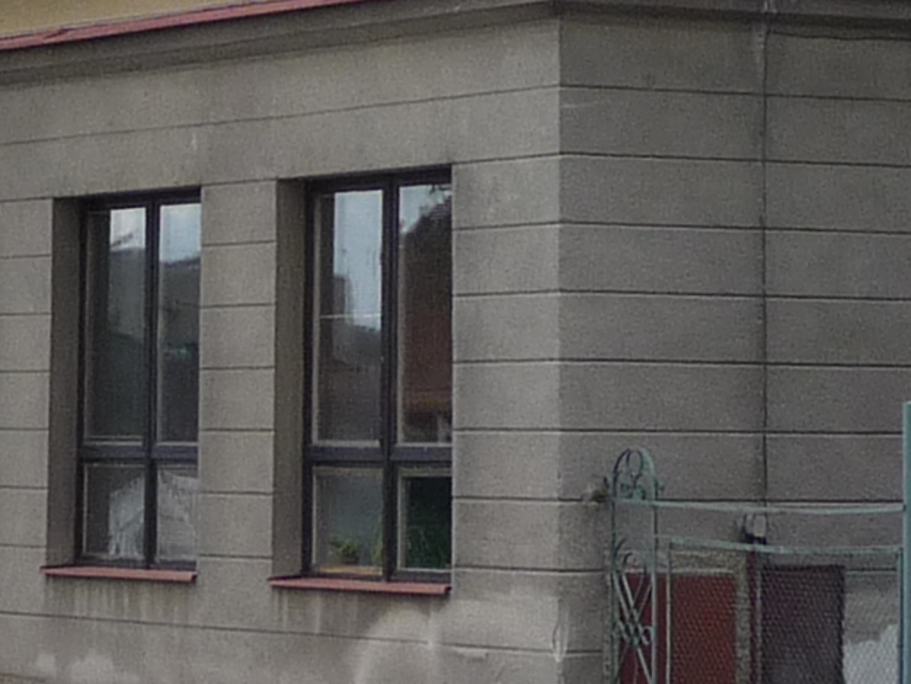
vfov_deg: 7.2
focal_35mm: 198
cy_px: -677
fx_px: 5213
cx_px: 186
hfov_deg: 10.0
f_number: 3.8
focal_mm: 6.3
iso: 100
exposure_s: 1/500
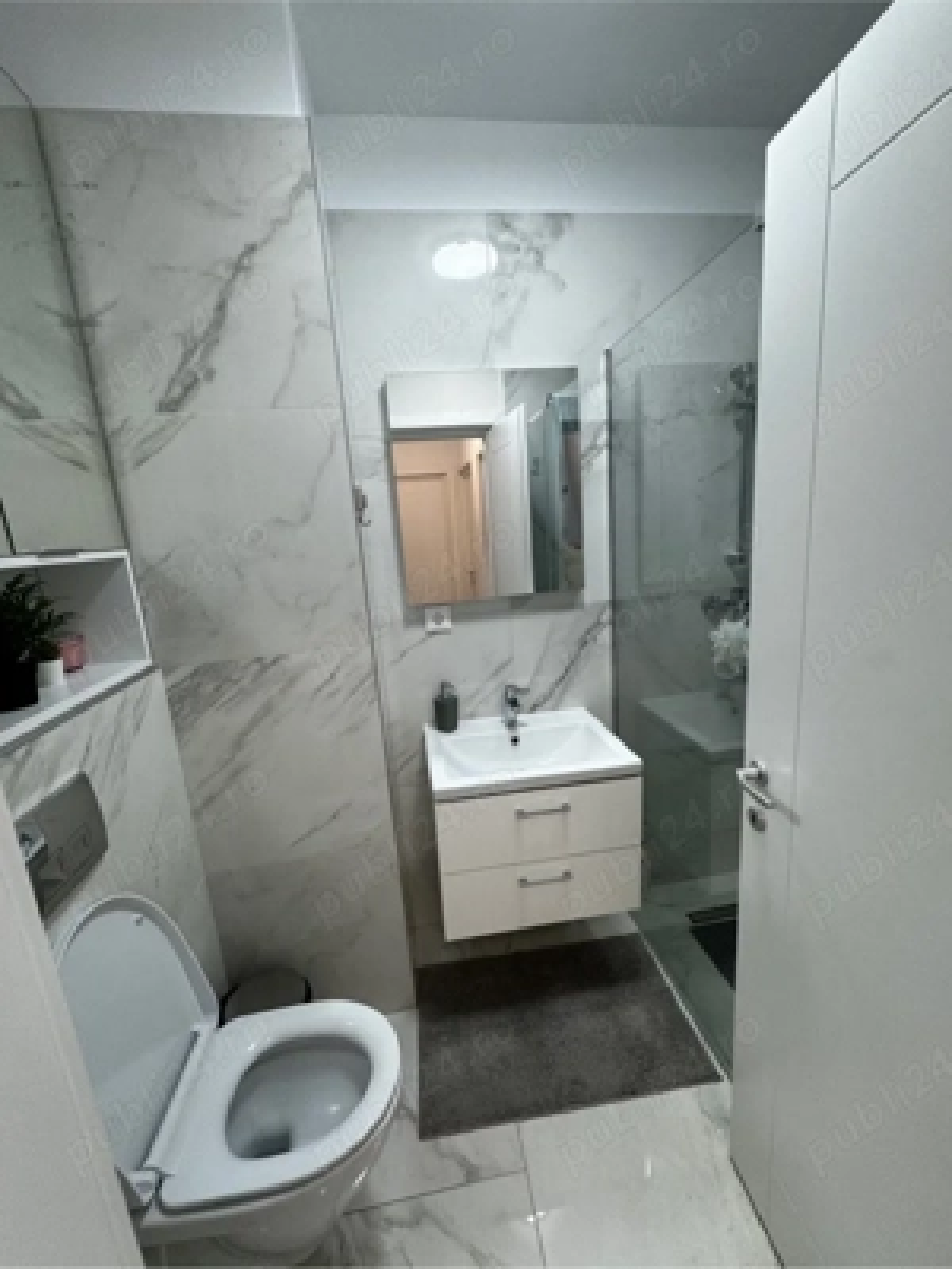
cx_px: 476
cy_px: 634
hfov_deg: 85.7
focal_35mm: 14
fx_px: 513
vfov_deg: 102.1
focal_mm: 2.22
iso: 125
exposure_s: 1/100
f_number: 2.2
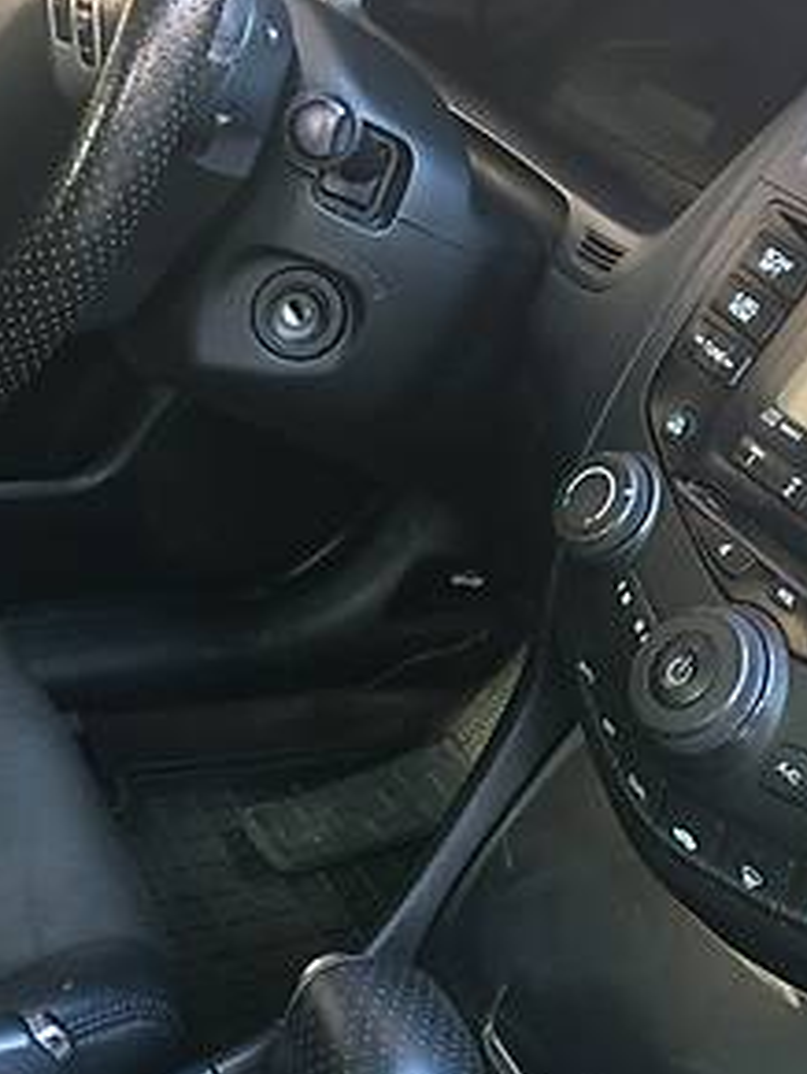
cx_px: 200
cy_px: 674
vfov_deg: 32.0
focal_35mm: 60
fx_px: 1862
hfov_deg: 24.2
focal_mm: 4.2
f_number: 2.2
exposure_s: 1/10
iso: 100
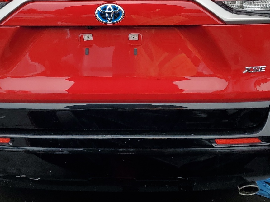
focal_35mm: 48
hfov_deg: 39.6
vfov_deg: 29.4
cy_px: 33
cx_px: 120
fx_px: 374
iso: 50
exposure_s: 1/833
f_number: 1.5
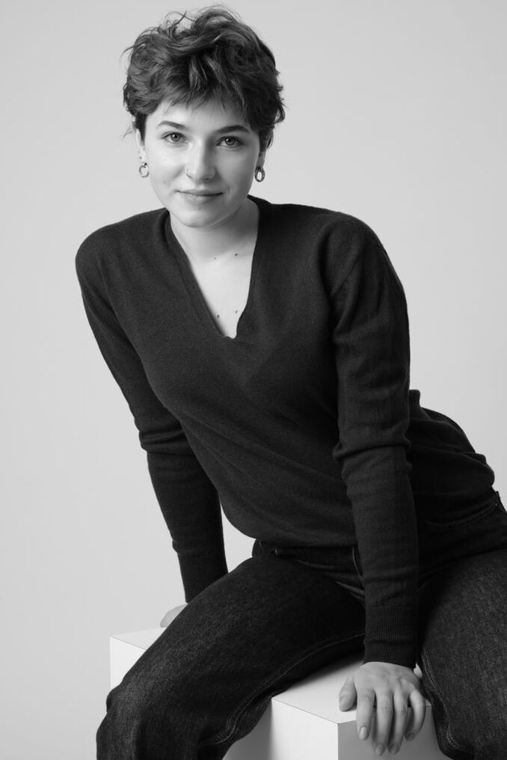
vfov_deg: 24.2
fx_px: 1773
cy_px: 380
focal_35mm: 84
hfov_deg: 16.3
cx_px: 254
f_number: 8
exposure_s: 1/125
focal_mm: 56
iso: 160
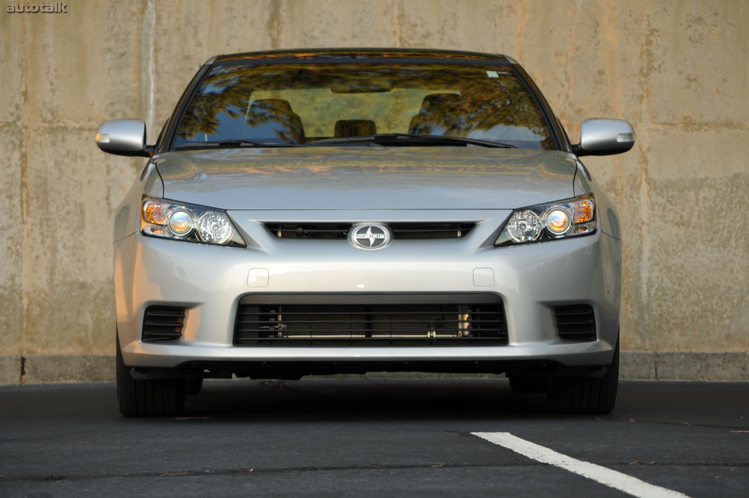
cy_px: 249
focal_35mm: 165
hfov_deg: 12.5
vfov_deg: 8.3
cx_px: 374
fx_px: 3429
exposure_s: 1/60
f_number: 8
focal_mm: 110
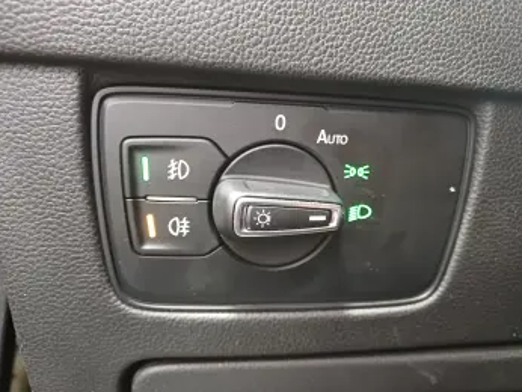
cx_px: 266
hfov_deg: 67.3
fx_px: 392
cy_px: 199
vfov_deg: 53.1
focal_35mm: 26
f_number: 1.8
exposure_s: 1/20
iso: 1250
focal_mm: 4.65
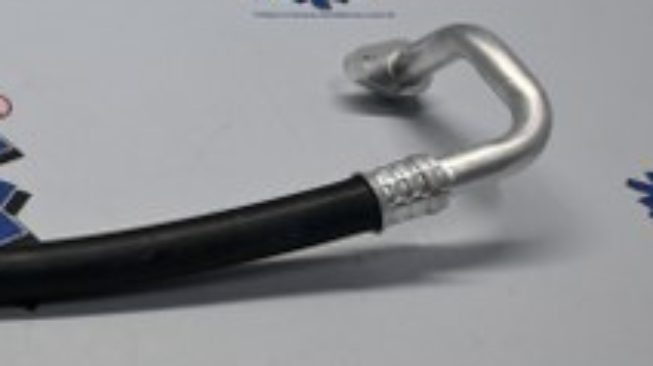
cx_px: -219
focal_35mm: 96
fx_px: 1657
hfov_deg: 20.2
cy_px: -18
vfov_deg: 12.4
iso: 400
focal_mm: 21.5
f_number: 4
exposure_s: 1/160
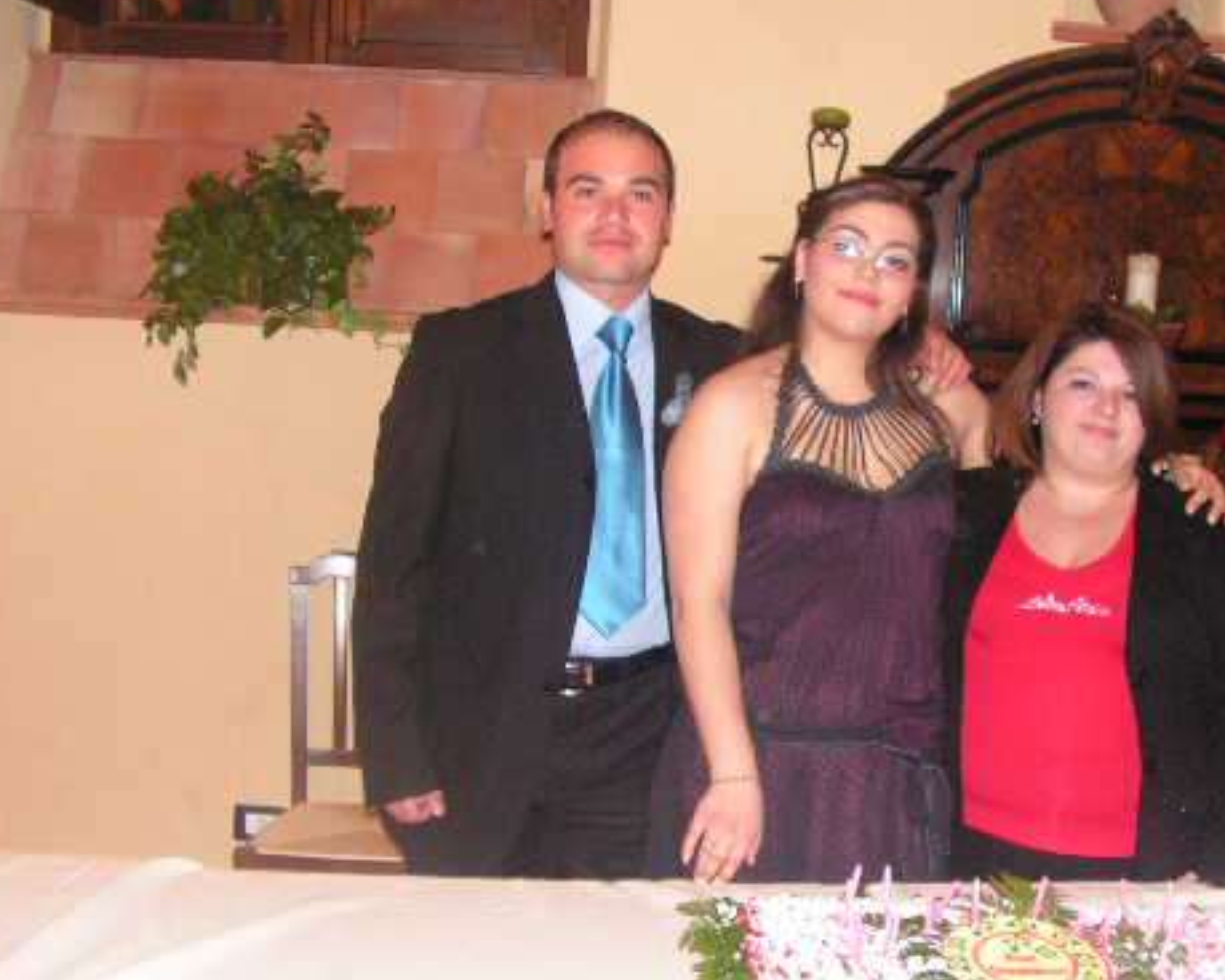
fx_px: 1776
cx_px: 822
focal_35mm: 49
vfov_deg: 30.8
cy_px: 470
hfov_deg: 37.6
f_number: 3.2
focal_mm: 6
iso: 200
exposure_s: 1/40
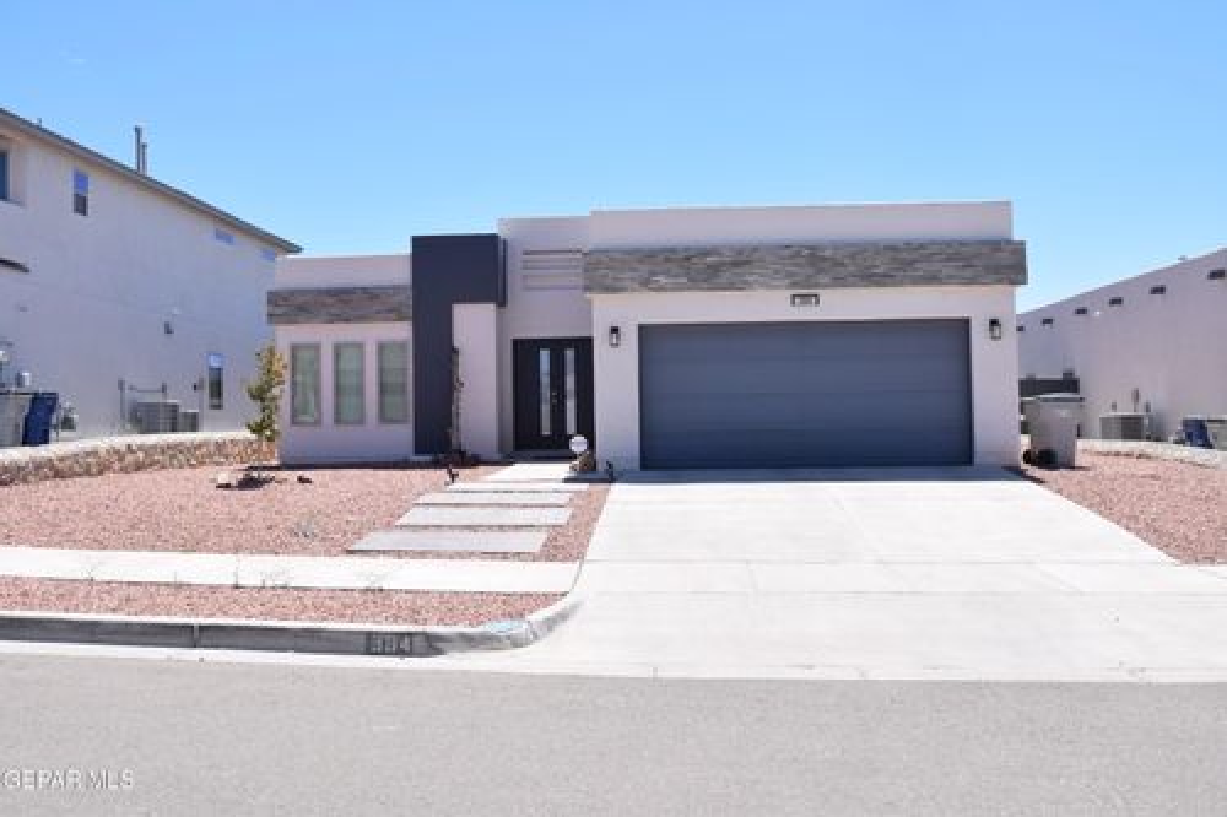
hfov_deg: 57.2
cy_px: 408
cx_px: 614
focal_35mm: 33
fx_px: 1124
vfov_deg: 39.9
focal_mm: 22
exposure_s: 1/400
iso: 200
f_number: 10
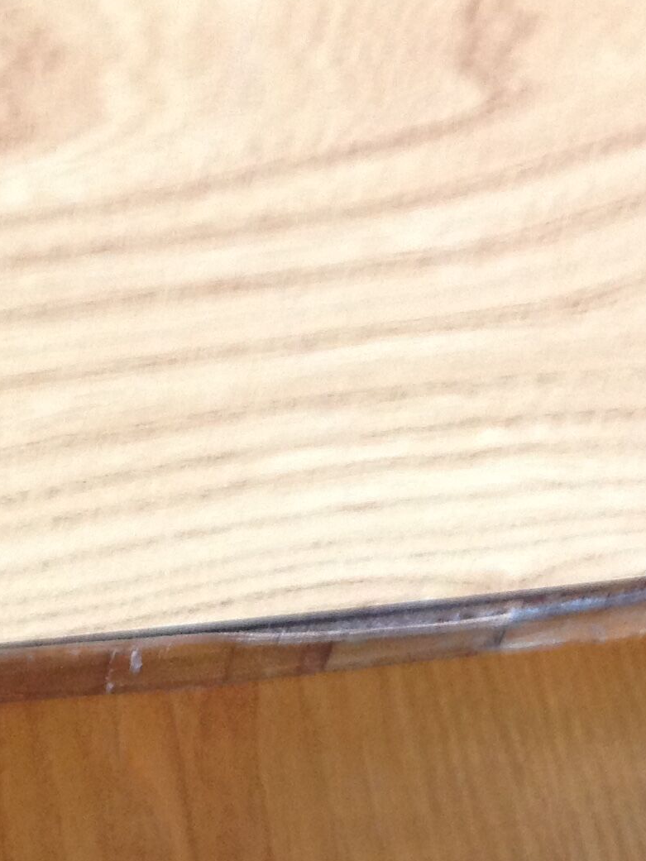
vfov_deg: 22.0
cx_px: 195
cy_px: 754
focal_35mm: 87
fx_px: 2164
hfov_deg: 16.9
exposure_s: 1/15
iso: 250
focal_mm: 4.28
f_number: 2.4
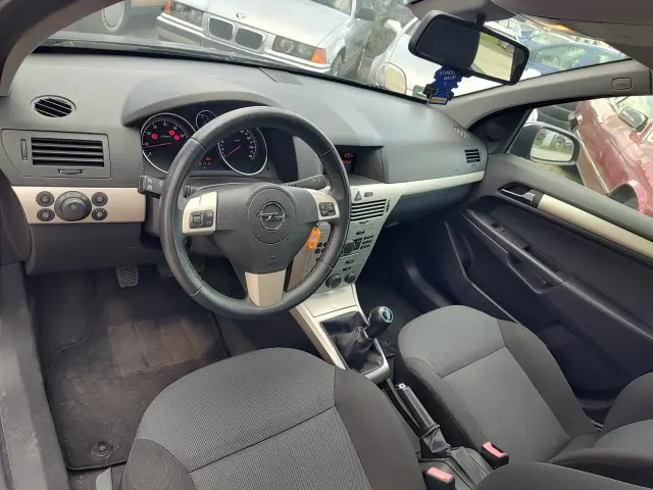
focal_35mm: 23
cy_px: 245
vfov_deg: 58.9
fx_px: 434
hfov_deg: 73.9
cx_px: 326
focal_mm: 5.56
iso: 100
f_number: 1.8
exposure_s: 1/221
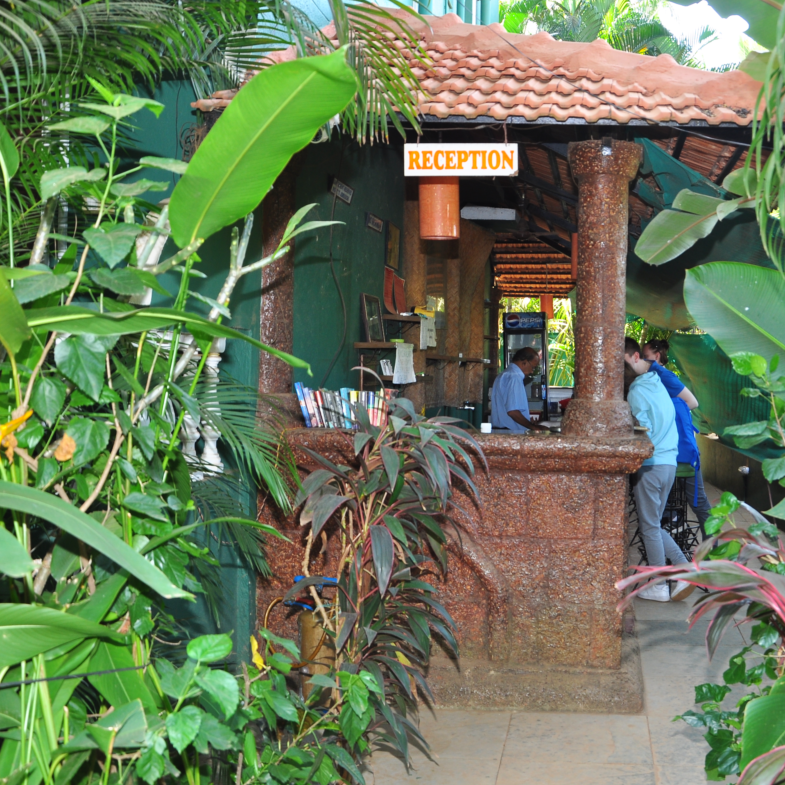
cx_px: 526
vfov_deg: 39.2
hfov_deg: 38.7
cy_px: 386
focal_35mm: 43
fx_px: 1103
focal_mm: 22
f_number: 5
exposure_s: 1/40
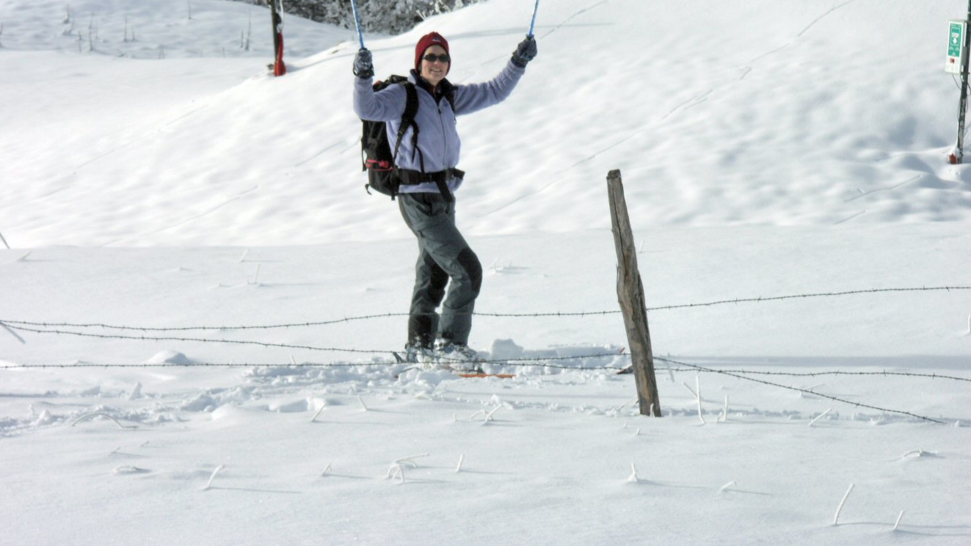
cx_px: 488
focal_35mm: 169
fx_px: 4351
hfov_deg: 12.7
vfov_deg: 7.2
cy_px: 182
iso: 64
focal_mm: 39.21
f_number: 6.3
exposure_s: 1/500
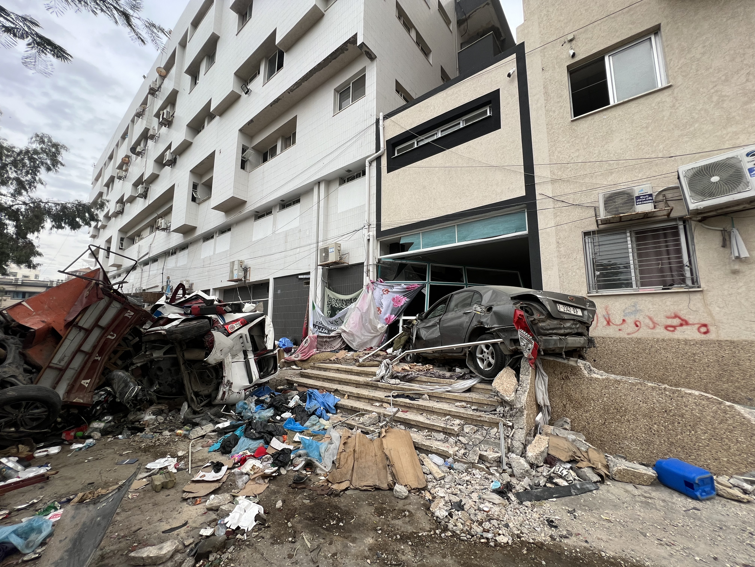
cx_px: 378
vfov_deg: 89.9
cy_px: 284
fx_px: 284
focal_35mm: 13
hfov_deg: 106.2
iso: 32
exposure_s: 1/99
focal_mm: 1.57
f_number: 1.8
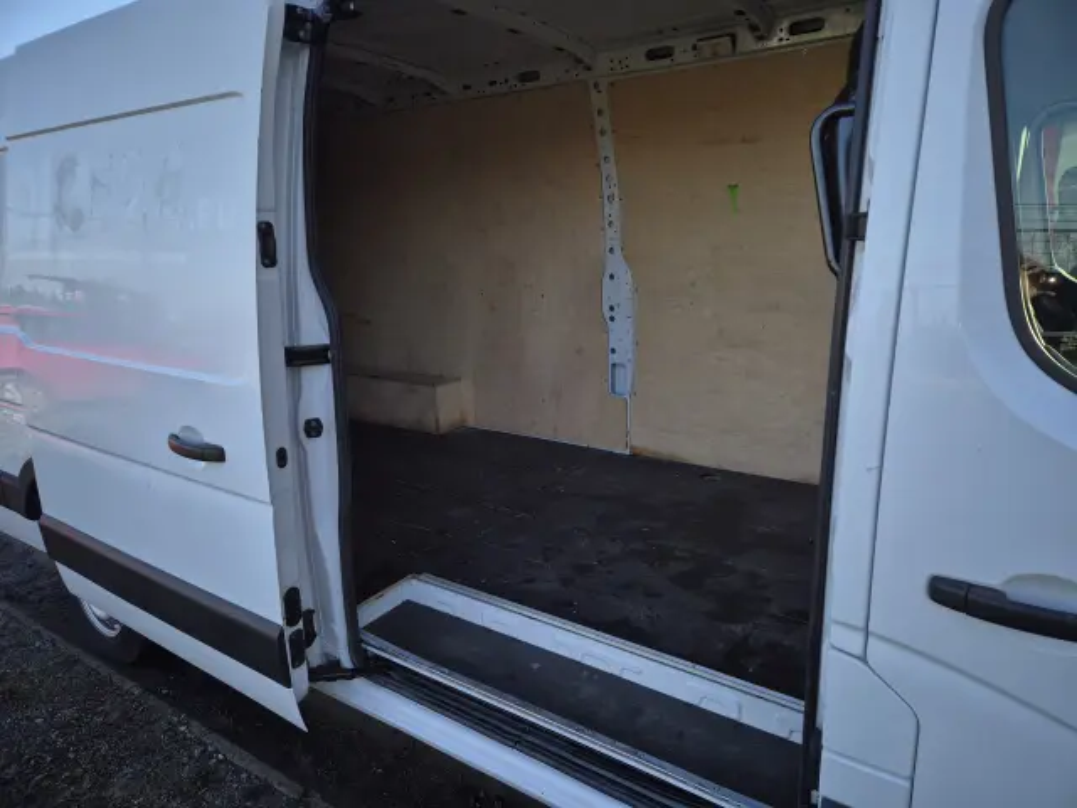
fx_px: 716
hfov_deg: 73.9
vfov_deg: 58.9
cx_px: 538
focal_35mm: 23
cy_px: 404
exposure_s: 1/220
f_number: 1.8
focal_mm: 5.4
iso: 25
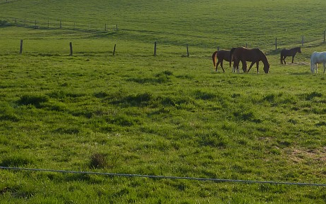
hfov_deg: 24.7
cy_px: 62
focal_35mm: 82
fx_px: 729
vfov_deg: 15.9
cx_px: 277
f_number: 4
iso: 80
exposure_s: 1/320
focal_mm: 5.7
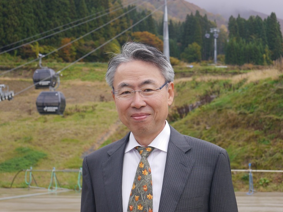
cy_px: 106
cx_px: 142
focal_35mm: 62
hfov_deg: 31.2
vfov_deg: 23.7
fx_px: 507
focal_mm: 31
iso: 160
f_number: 5.4
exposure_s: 1/160
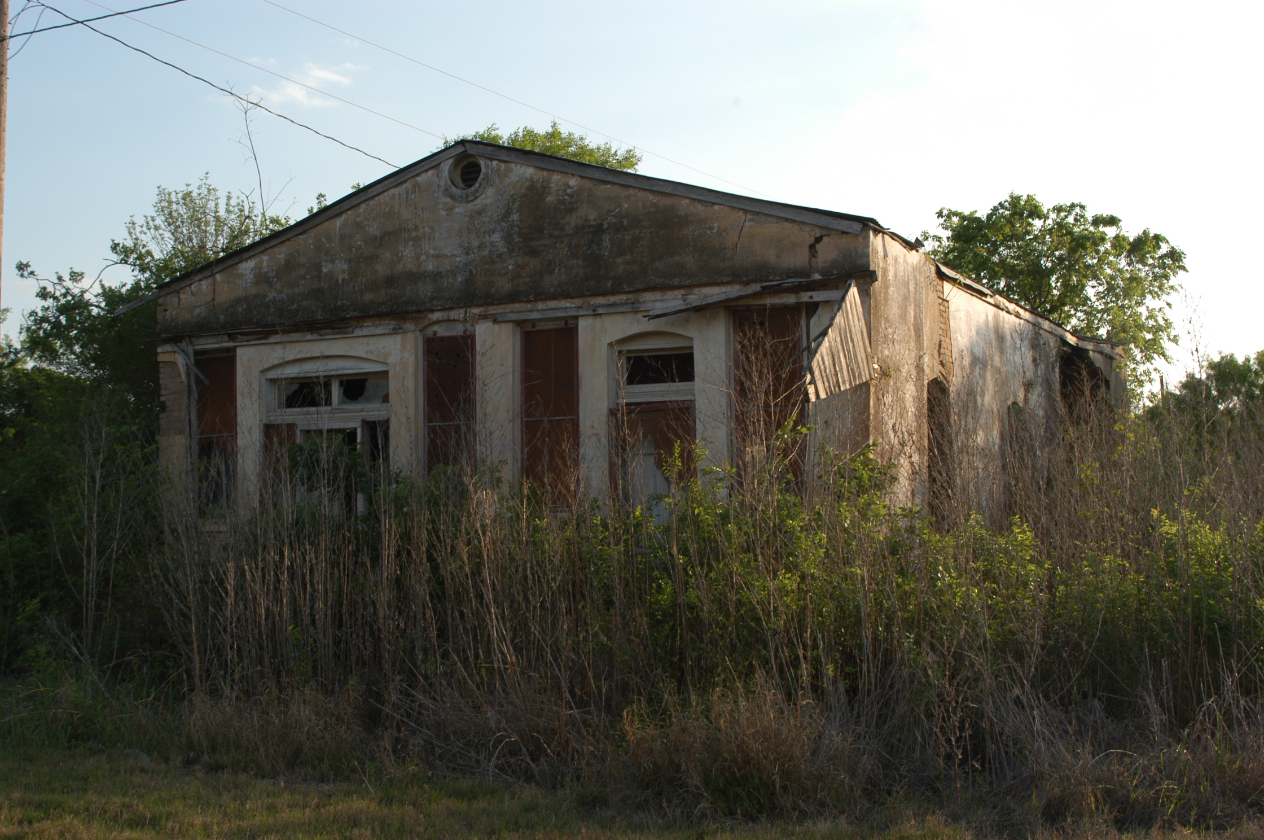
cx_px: 632
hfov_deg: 46.4
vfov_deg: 31.8
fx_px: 1473
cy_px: 420
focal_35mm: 42
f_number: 7.1
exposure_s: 1/200
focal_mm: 28
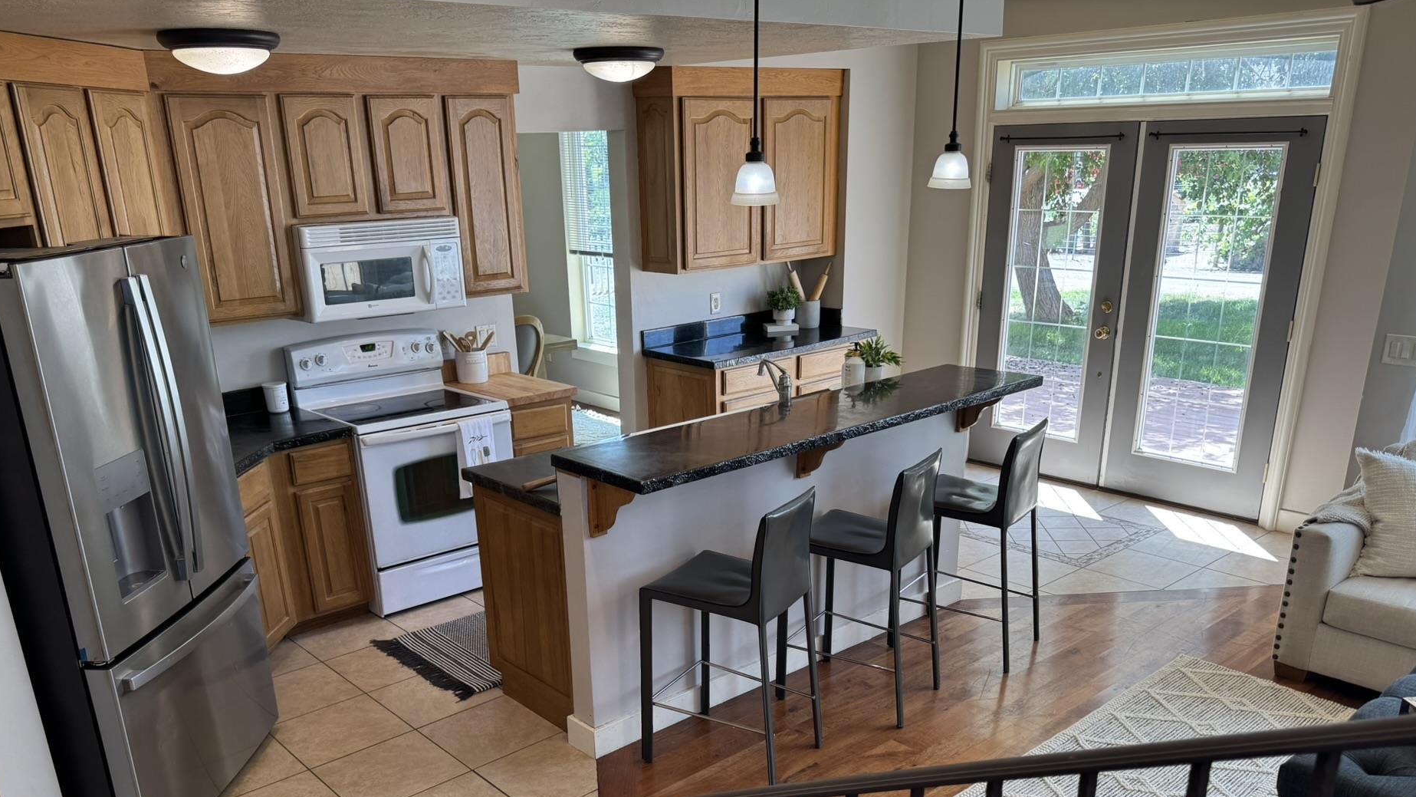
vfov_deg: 39.2
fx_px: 1089
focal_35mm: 29
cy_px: 586
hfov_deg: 66.0
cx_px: 679
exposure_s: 1/120
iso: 100
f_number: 1.78
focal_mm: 6.76
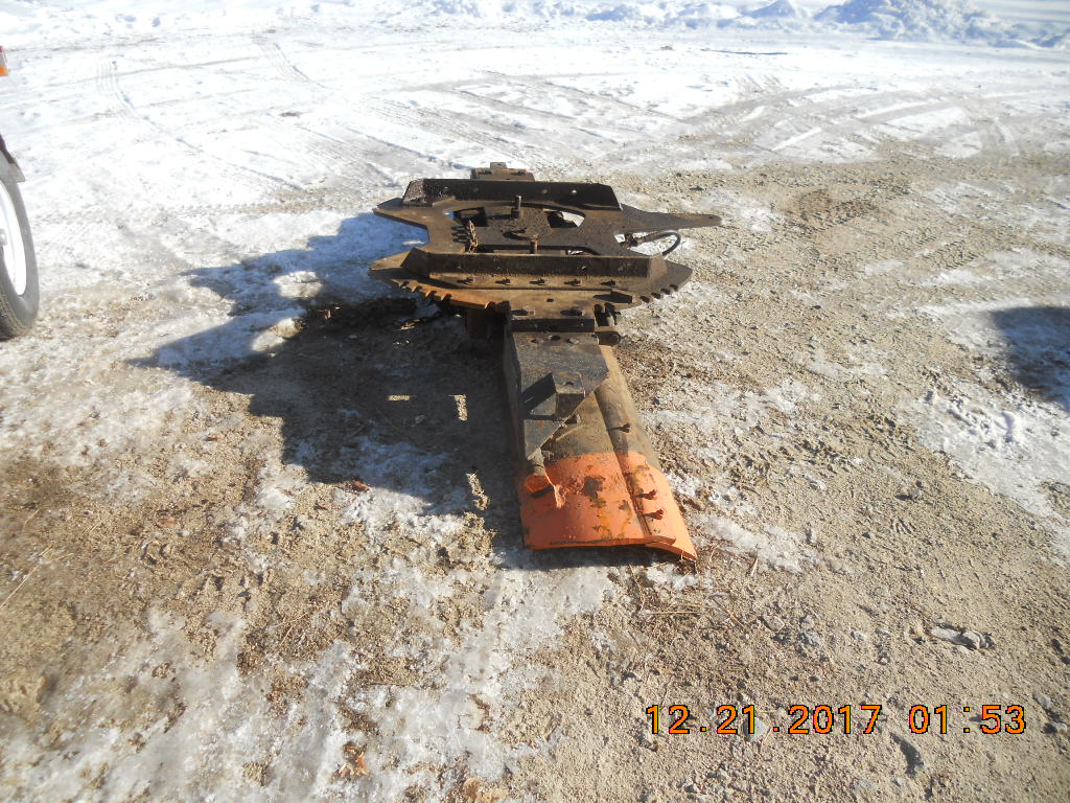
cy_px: 402
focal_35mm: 27
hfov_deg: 65.3
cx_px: 535
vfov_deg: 51.4
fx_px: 835
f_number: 3.2
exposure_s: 1/500
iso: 80
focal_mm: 4.9
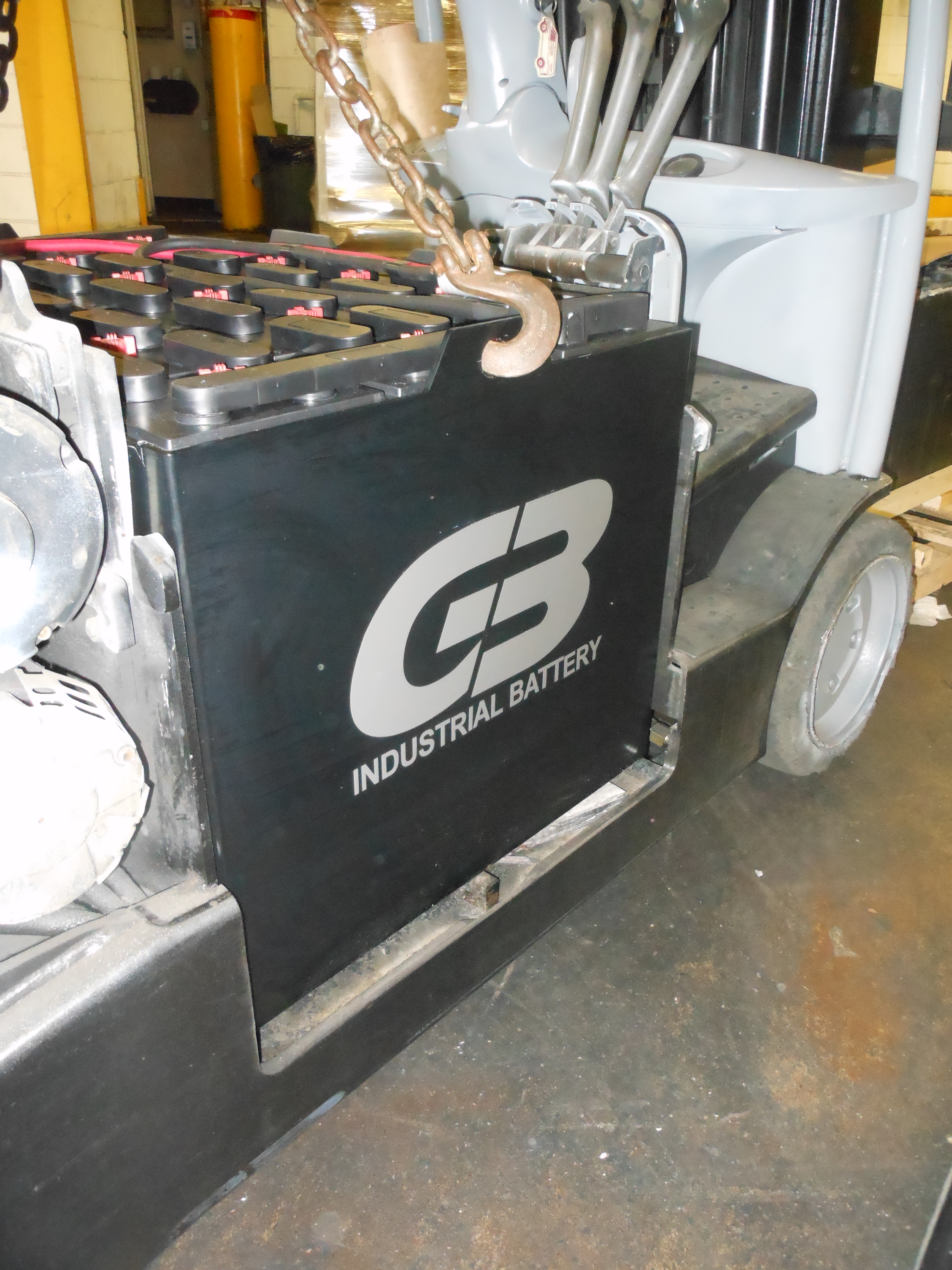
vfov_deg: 63.4
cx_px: 476
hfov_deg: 49.7
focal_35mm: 28
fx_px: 1027
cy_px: 635
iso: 800
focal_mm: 5
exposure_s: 1/25
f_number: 3.7
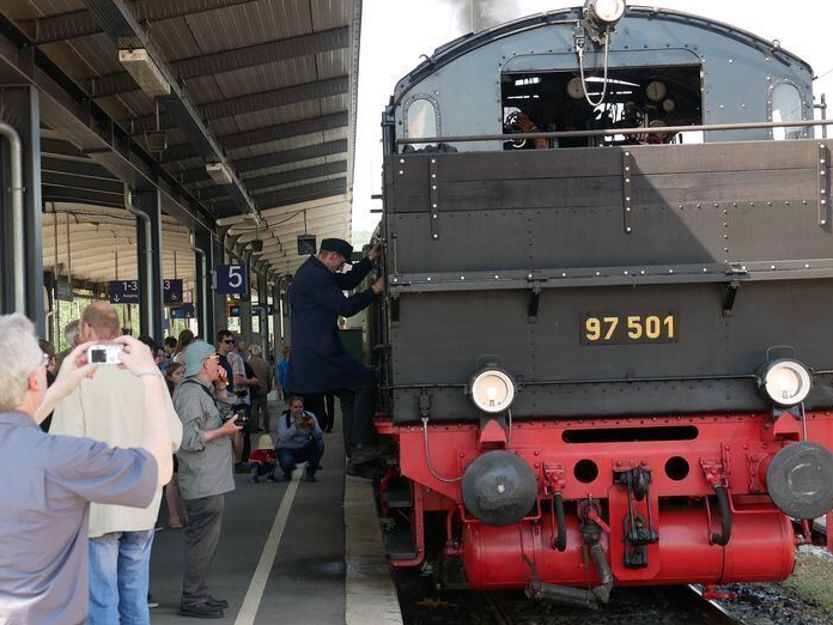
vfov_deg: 21.3
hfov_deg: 27.9
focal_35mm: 69
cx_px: 261
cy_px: 293
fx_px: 1660
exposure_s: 1/250
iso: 200
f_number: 4
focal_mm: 24
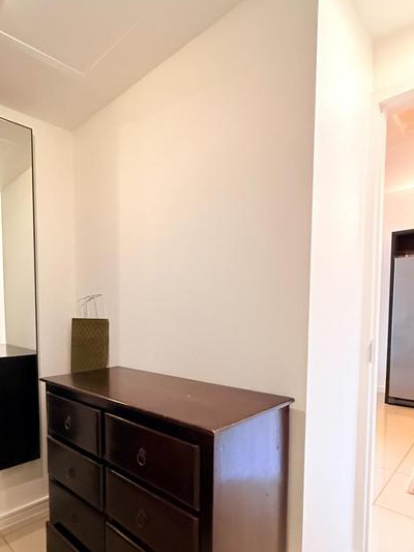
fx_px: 335
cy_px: 336
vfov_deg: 77.9
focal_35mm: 21
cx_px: 118
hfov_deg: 60.9
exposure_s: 1/50
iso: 1000
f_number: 2.2
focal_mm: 2.22
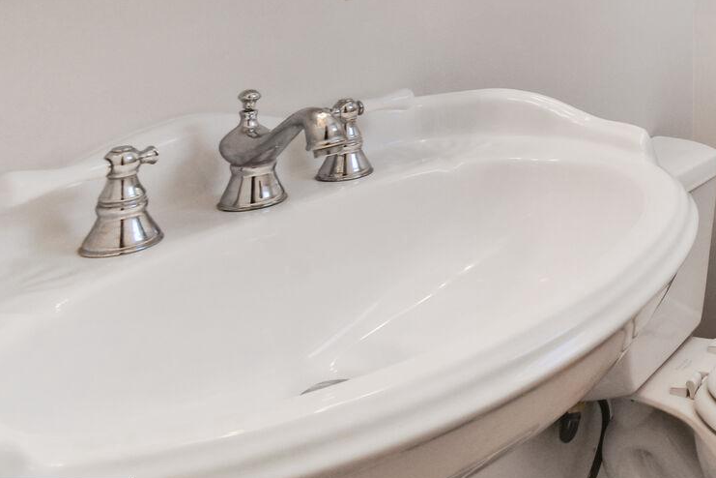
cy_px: -20
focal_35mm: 35
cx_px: 786
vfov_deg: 33.9
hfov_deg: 42.7
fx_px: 696
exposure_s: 1/15
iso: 200
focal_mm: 10
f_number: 9
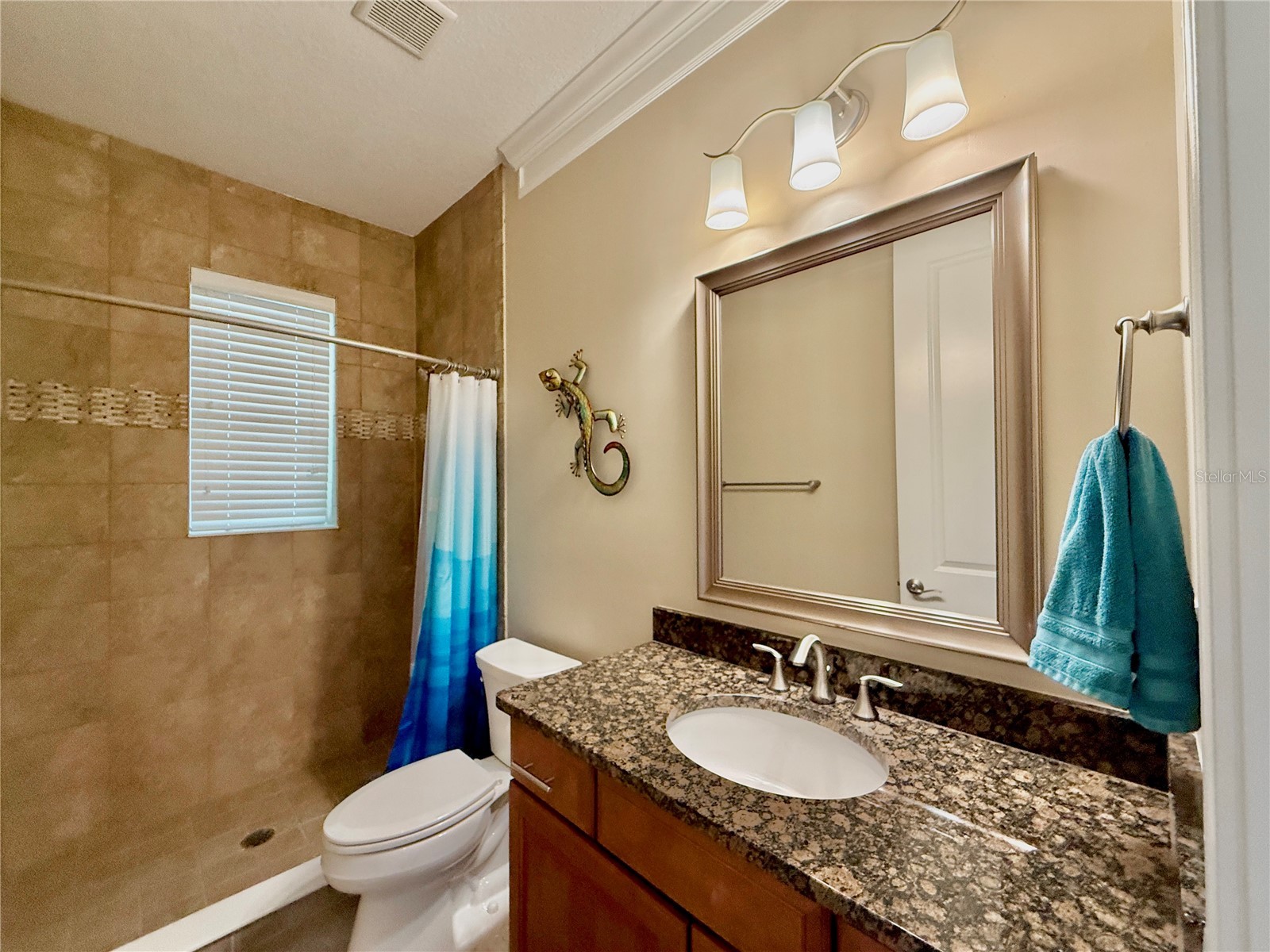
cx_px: 635
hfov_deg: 102.1
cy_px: 476
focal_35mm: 14
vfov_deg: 85.7
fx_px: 514
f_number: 2.2
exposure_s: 1/120
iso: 320
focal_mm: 2.22
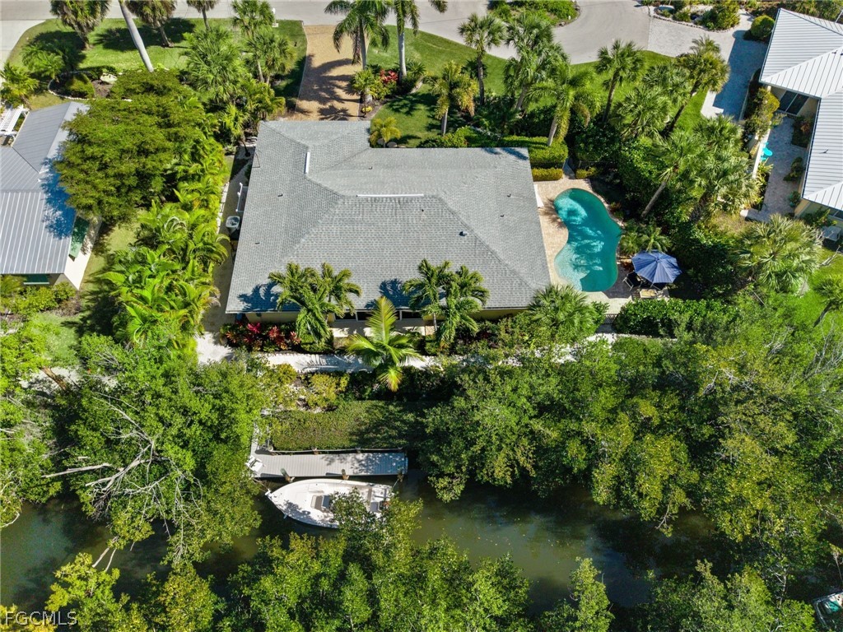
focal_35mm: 24
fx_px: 584
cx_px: 422
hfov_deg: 71.6
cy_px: 316
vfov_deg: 56.8
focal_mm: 8.67
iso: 100
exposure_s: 1/640
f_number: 1.8
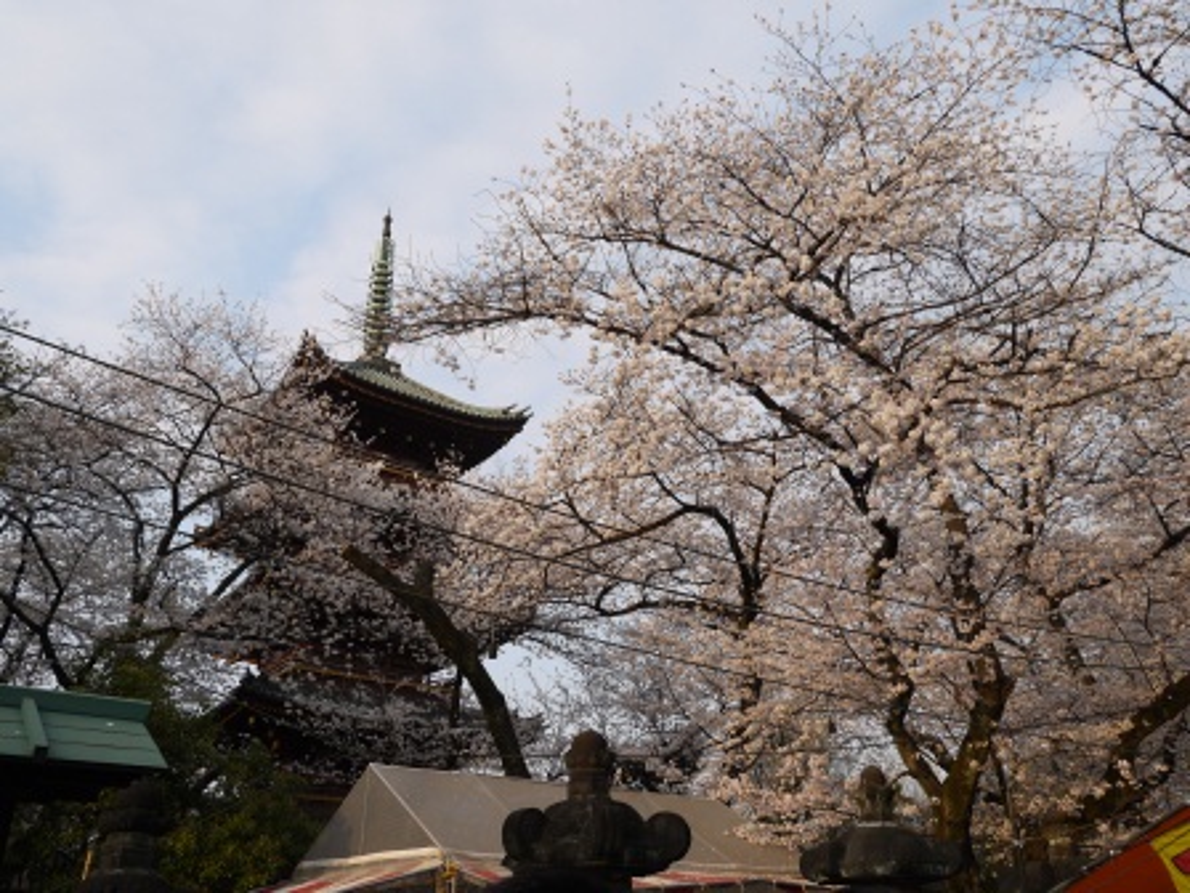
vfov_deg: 46.8
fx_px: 1031
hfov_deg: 60.0
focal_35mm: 30
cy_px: 446
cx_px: 595
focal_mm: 15
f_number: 6.3
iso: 160
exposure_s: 1/250
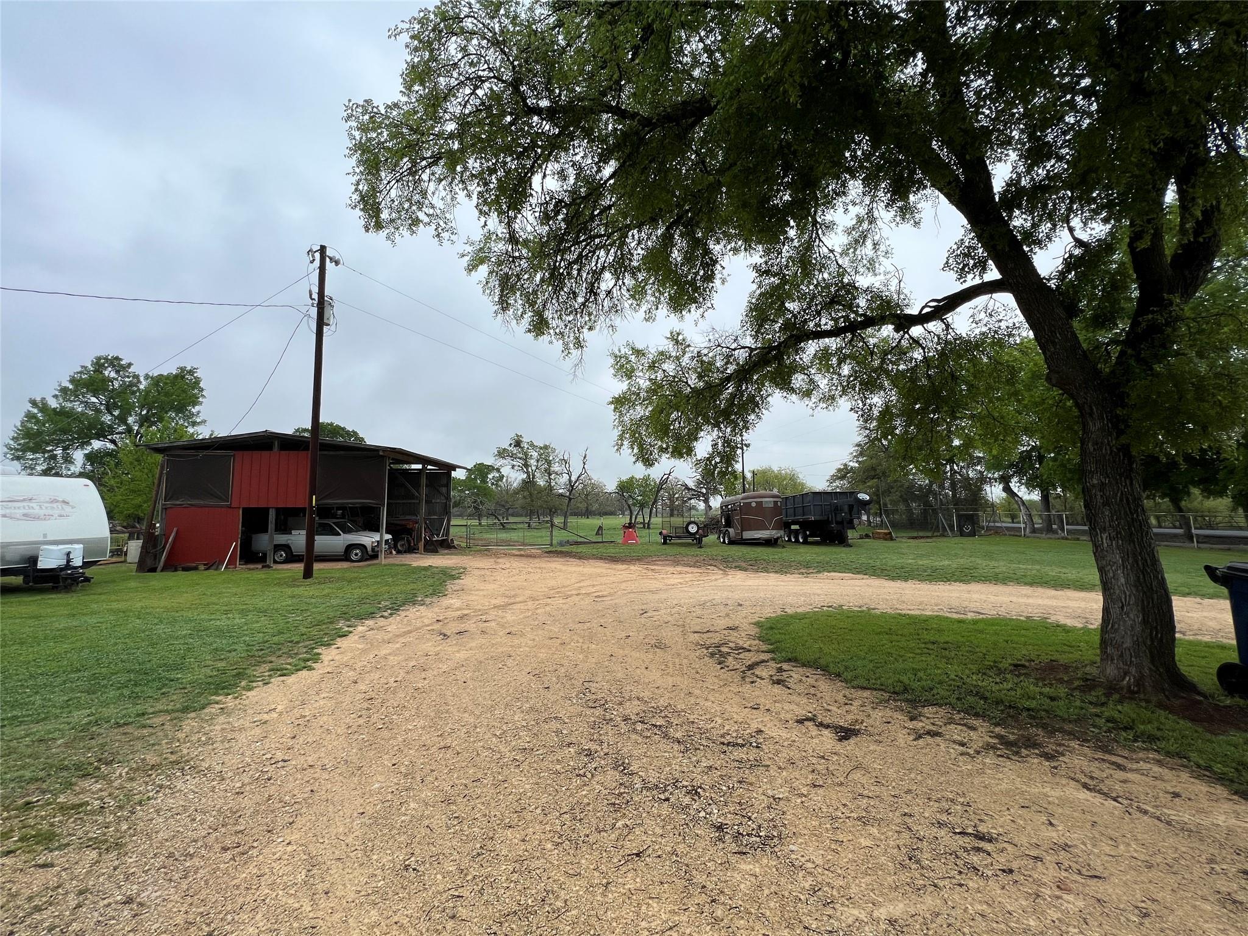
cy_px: 468
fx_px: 469
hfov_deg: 106.2
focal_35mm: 13
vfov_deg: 89.9
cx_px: 624
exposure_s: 1/541
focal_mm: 1.57
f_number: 1.8
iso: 32
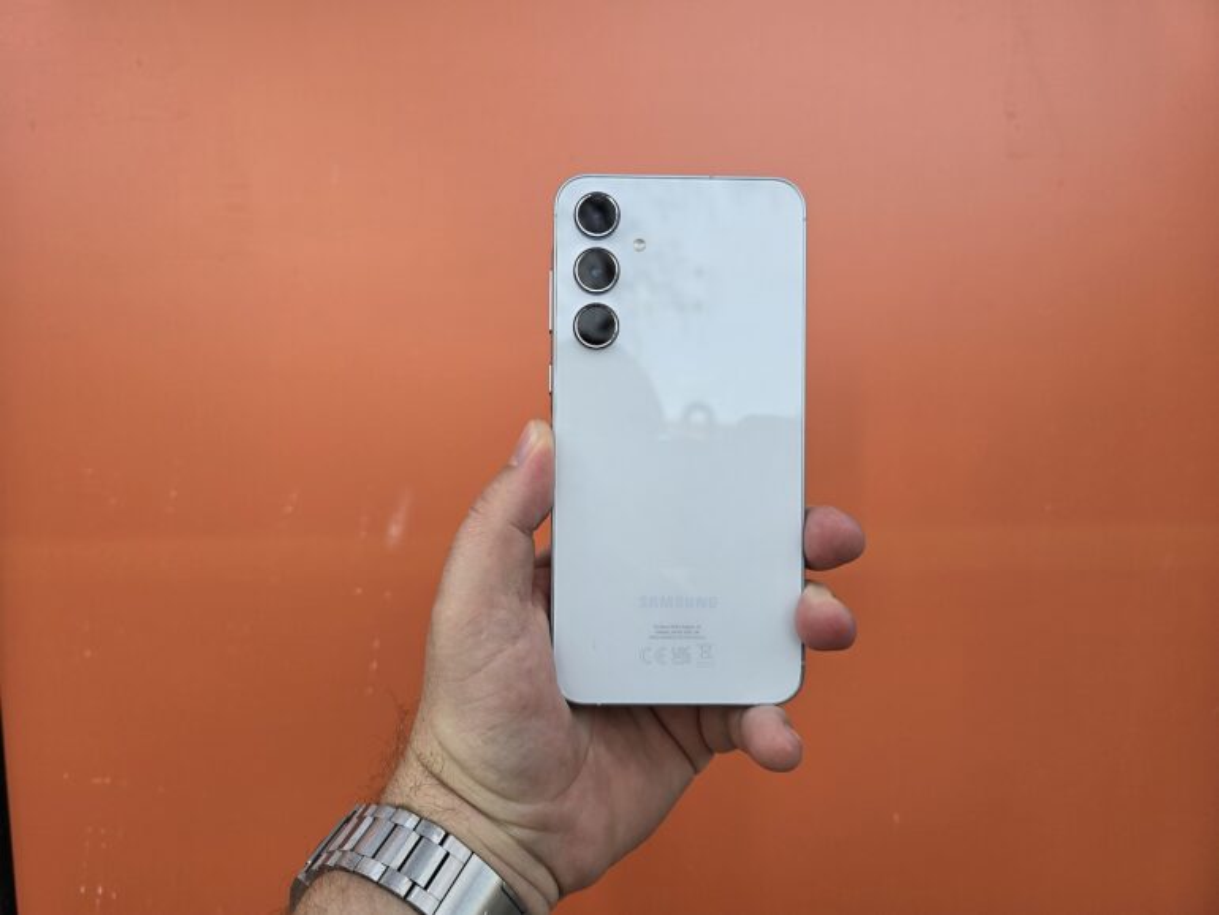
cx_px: 610
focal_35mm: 23
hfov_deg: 73.9
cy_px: 458
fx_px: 810
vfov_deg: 58.9
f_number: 1.7
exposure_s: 1/180
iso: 32
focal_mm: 6.3
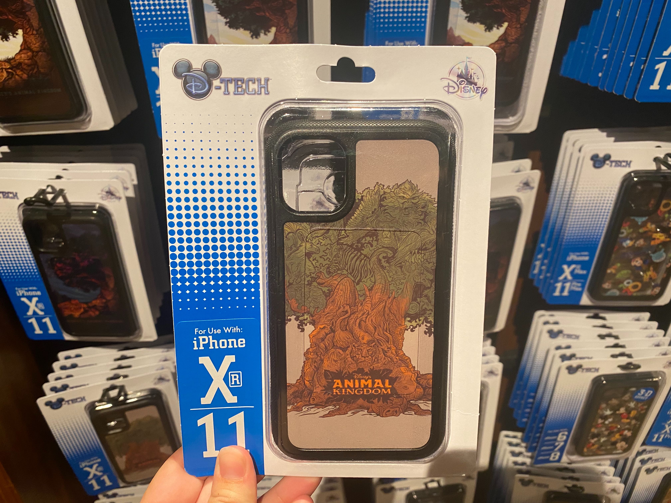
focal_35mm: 26
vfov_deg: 53.1
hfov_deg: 67.3
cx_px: 336
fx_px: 504
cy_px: 252
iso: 160
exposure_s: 1/60
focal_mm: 4.25
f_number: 1.8
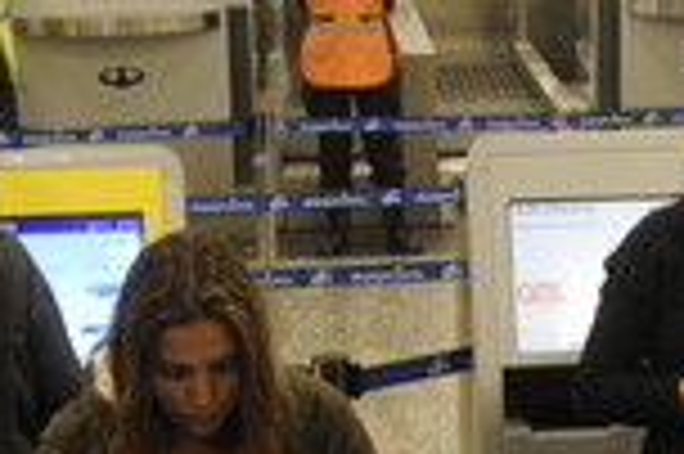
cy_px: 321
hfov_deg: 17.9
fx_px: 2164
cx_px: 423
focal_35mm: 114
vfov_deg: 12.0
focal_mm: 24
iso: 1000
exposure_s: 1/25
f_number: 6.3
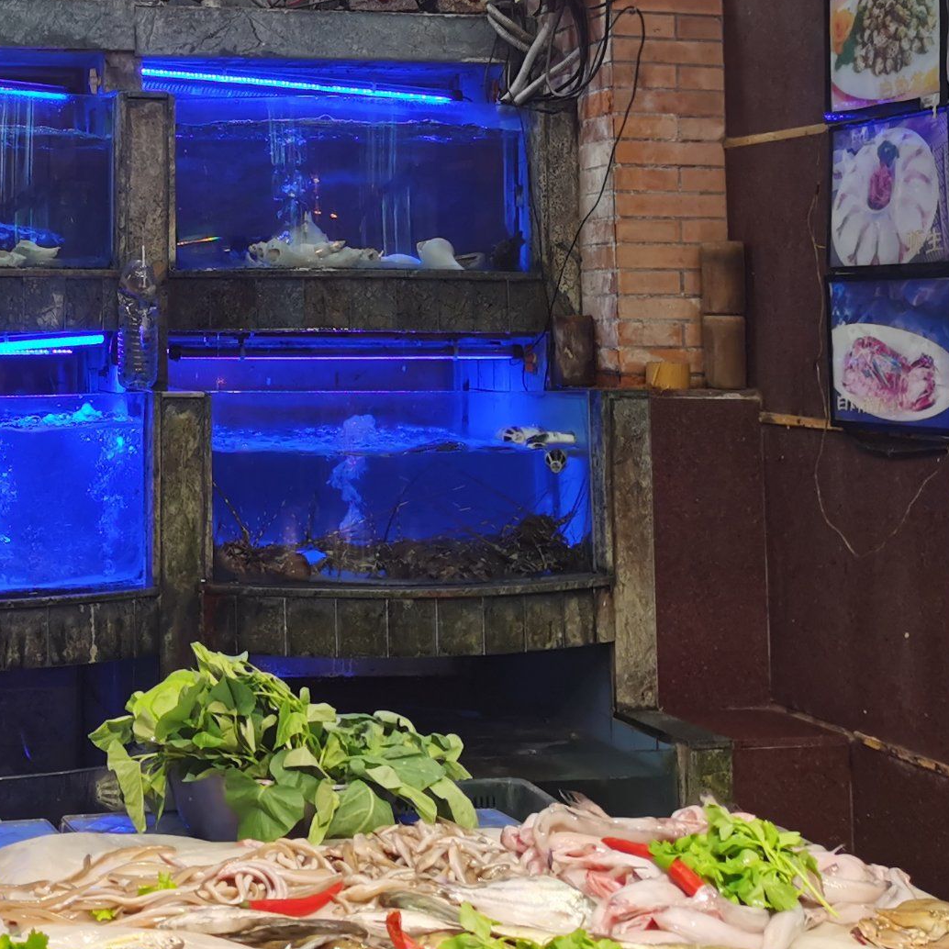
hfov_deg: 26.4
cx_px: 100
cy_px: 119
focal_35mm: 63
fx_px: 1954
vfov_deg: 26.5
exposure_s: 1/100
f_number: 1.8
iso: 125
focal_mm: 5.58
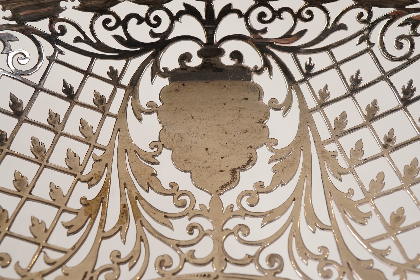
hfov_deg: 43.6
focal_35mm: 45
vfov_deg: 29.9
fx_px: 525
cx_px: 210
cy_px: 140
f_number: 16
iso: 320
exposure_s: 1/125
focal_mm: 30
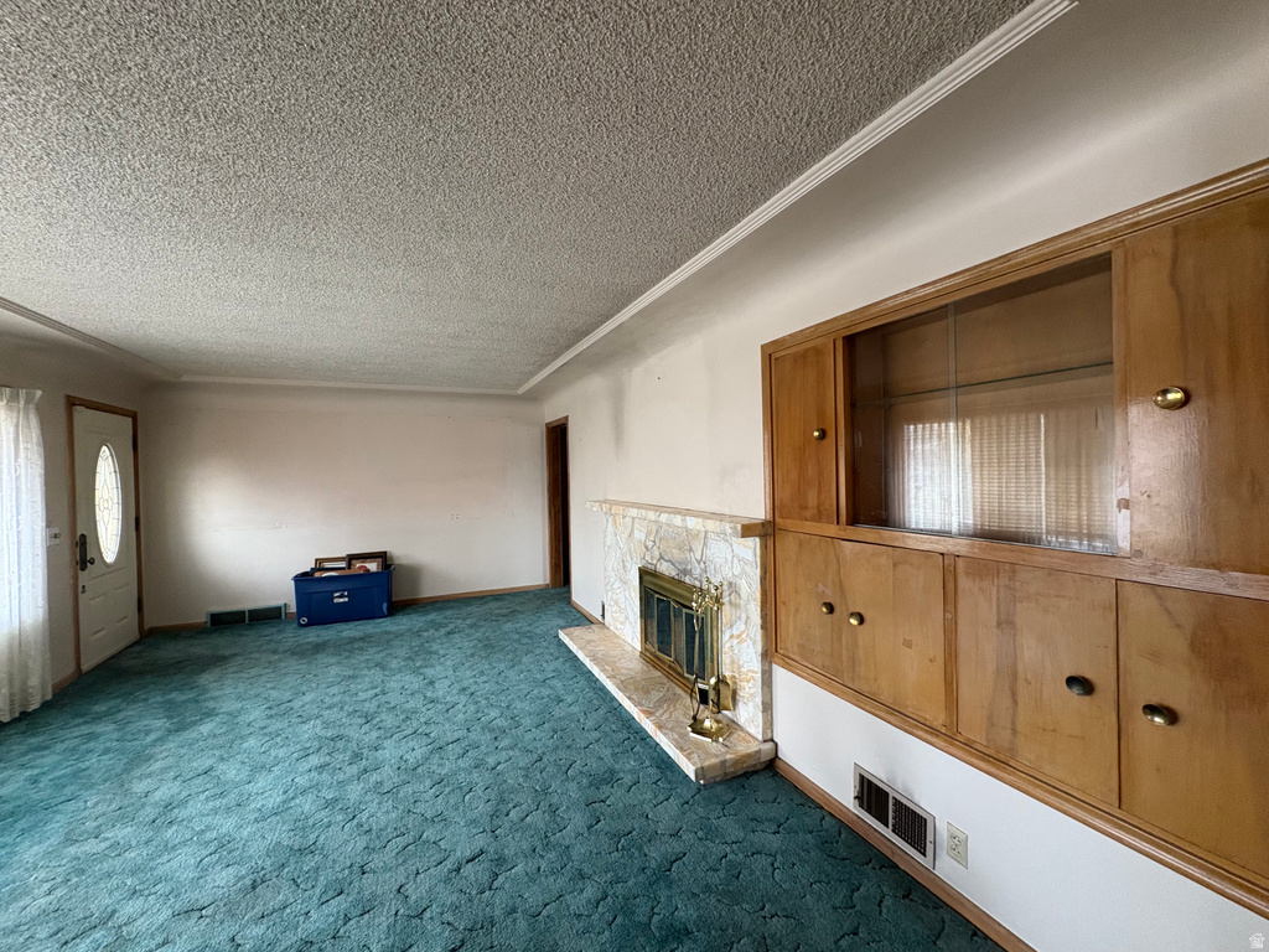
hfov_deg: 102.1
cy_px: 476
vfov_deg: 85.7
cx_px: 634
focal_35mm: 14
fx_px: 513
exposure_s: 1/60
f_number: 2.2
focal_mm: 2.22
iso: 320
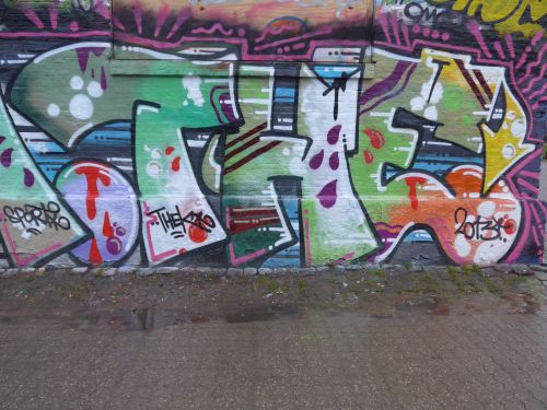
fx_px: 458
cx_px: 274
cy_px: 205
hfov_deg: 61.7
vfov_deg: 48.2
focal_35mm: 29
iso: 80
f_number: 2
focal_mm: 6
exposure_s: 1/125
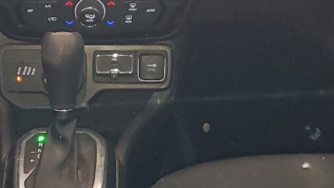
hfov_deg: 19.8
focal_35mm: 106
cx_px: 32
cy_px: 133
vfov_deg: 11.4
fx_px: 939
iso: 343
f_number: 1.5
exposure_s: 1/33
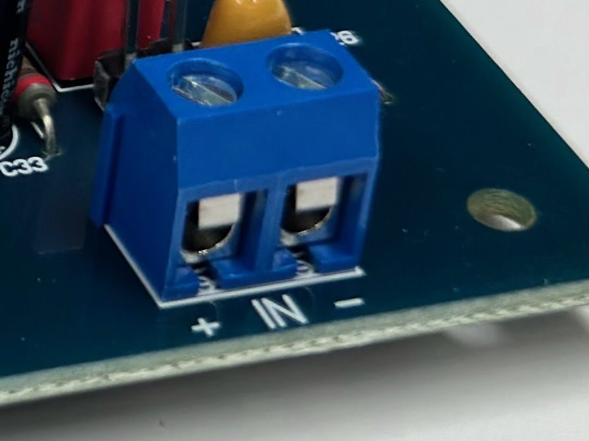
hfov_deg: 9.0
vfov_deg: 7.1
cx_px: -603
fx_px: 3522
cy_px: -119
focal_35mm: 207
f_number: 1.78
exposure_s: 1/144
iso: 64
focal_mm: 6.86
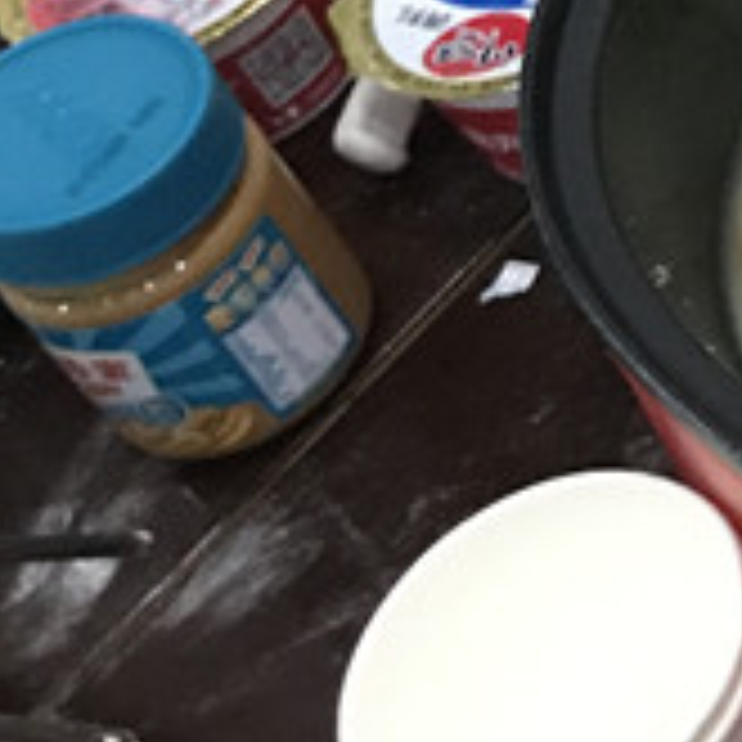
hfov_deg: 9.9
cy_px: -72
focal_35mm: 154
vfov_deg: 11.2
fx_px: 3735
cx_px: 1835
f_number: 1.8
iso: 80
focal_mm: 3.99
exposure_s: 1/7
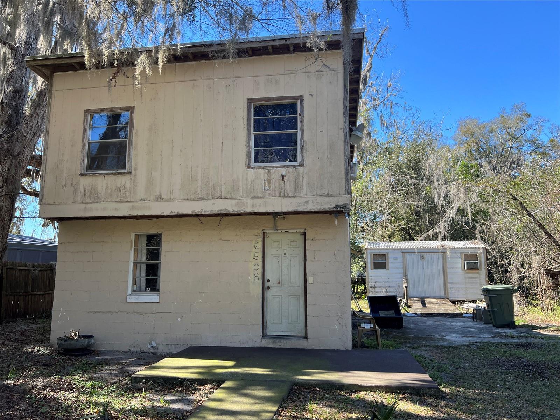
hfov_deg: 67.3
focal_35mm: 26
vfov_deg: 53.1
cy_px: 210
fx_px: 421
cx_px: 280
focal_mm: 5.7
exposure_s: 1/718
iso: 50
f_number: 1.5
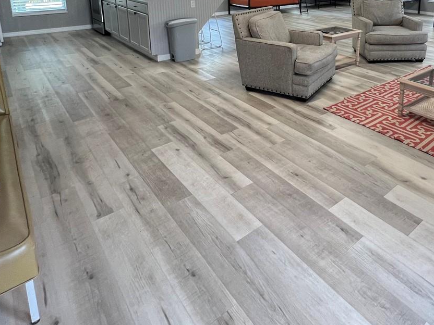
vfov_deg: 49.4
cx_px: 293
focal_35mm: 25
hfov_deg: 67.3
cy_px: 38
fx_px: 313
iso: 125
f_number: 1.8
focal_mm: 1.57
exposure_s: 1/120
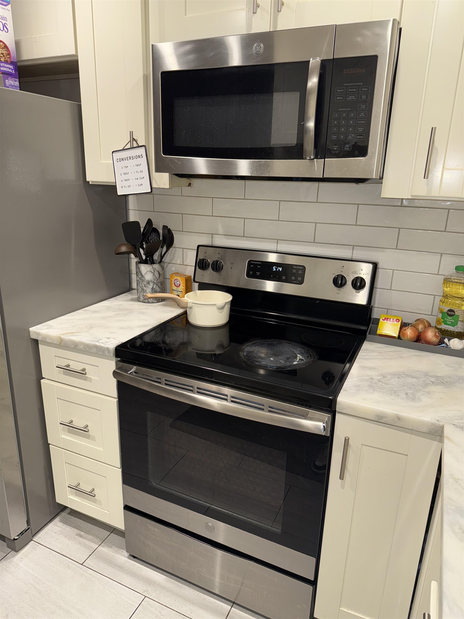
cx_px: 232
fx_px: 429
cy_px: 310
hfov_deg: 56.8
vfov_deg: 71.6
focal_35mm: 24
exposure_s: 1/27
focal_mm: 6.76
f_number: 1.78
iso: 50
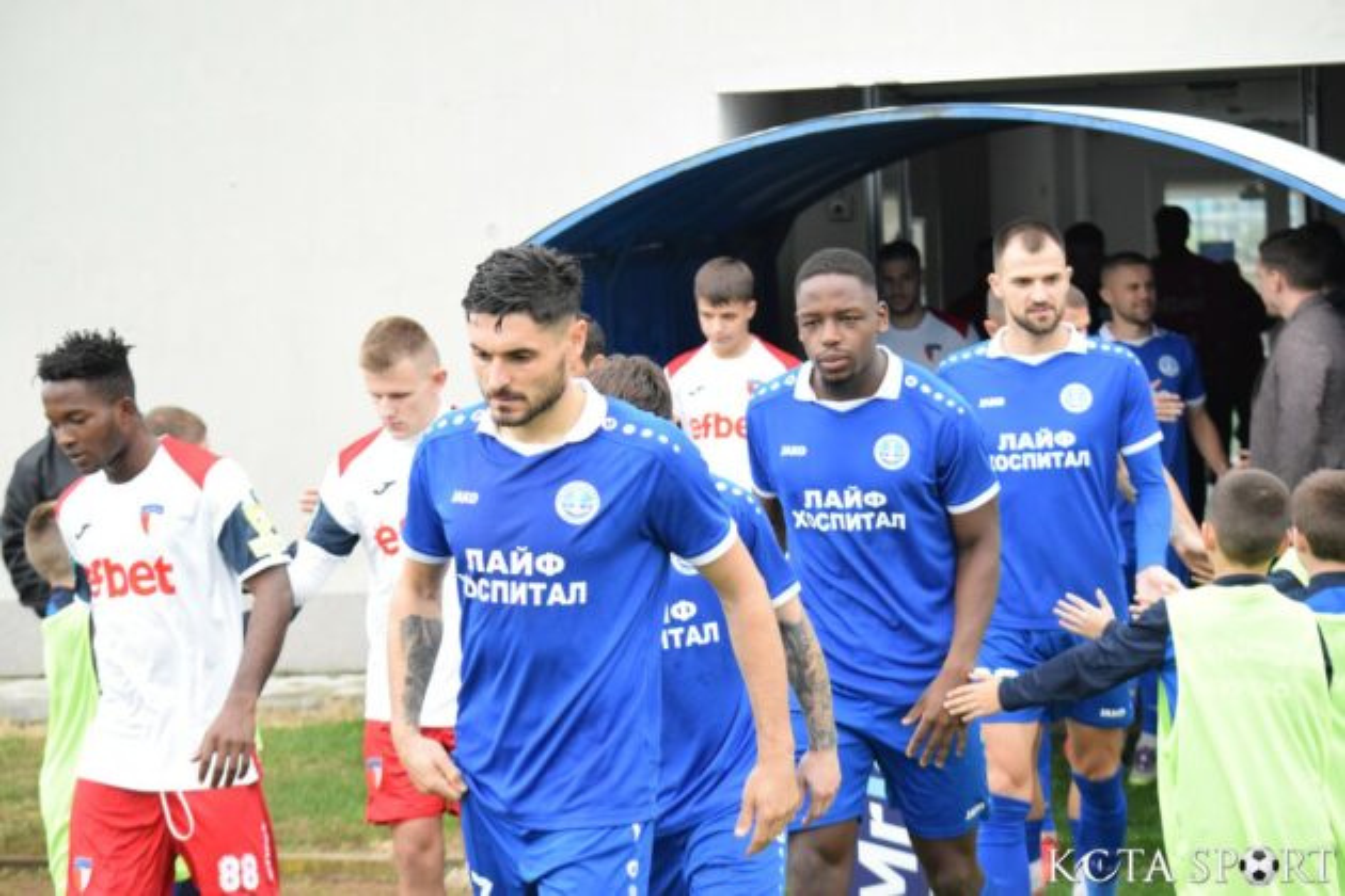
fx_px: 3474
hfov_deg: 21.9
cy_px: 448
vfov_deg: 14.7
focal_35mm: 93
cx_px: 672
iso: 3200
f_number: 4.5
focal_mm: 62
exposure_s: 1/1250
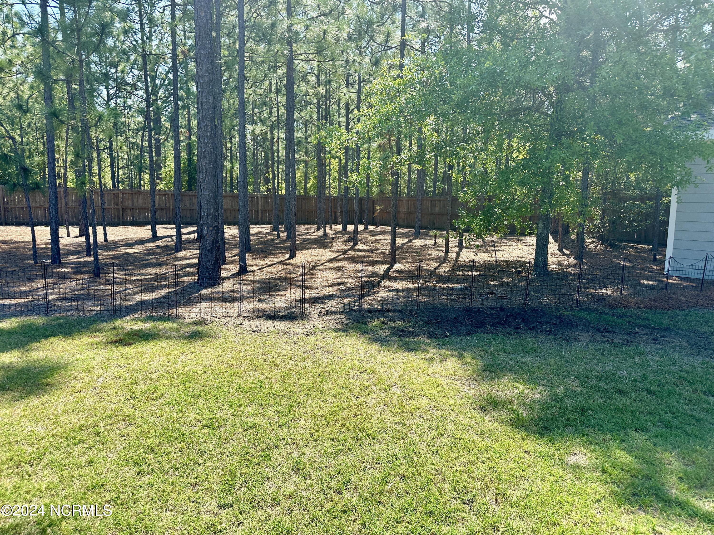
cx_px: 357
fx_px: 495
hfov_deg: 71.6
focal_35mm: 24
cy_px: 268
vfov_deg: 56.8
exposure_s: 1/1473
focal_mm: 6.86
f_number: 1.78
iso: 80
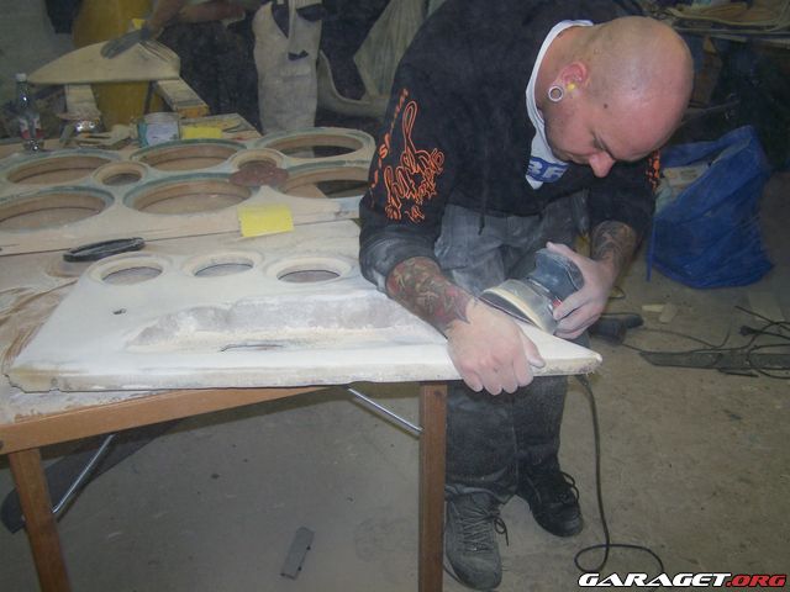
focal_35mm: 38
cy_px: 296
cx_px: 395
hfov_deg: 49.0
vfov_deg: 37.7
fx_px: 867
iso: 80
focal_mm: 6.3
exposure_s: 1/60
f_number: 2.8
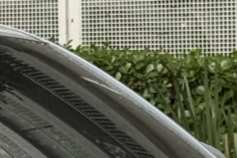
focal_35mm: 305
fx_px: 2008
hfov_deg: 6.7
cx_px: -27
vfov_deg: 4.5
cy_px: 224
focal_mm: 6.76
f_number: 1.78
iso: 64
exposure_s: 1/296
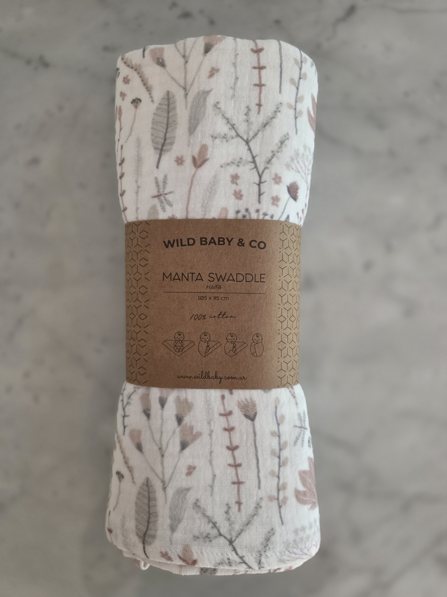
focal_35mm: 23
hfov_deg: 58.9
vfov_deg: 73.9
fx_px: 396
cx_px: 224
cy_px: 298
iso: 640
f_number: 1.7
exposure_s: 1/101
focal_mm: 6.3
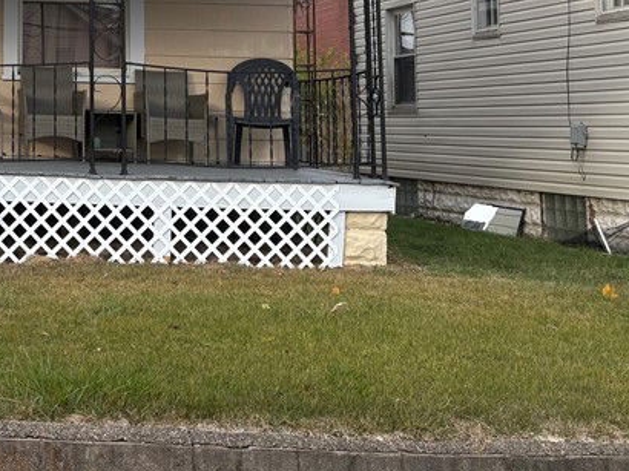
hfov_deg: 27.1
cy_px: -14
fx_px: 1180
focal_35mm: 65
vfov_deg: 21.7
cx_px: -81
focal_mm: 5.96
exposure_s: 1/920
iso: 50
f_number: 1.6
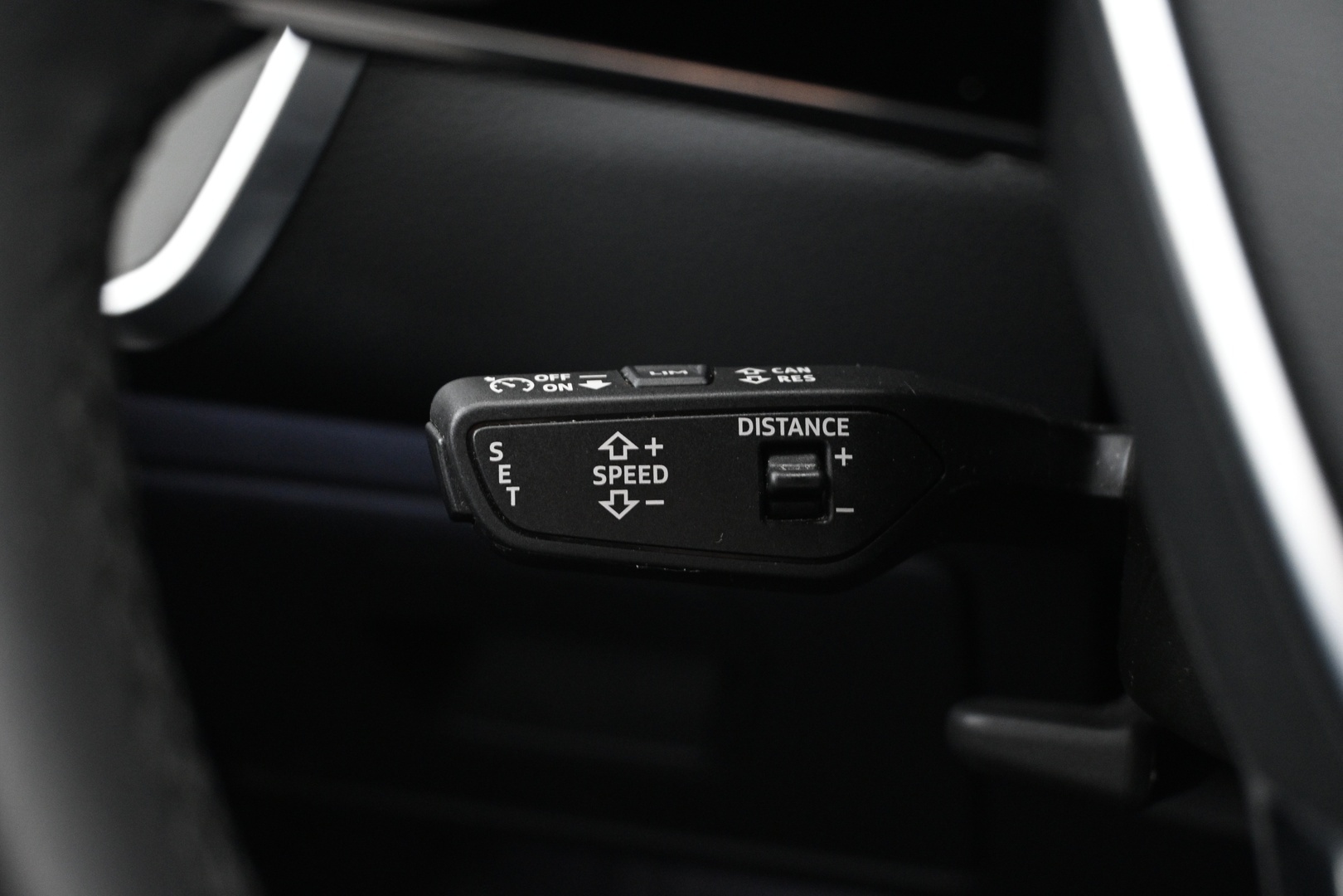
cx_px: 672
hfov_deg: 35.9
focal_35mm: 56
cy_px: 448
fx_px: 2070
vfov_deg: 24.4
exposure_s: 1/4
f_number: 5.3
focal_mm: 37
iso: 1600
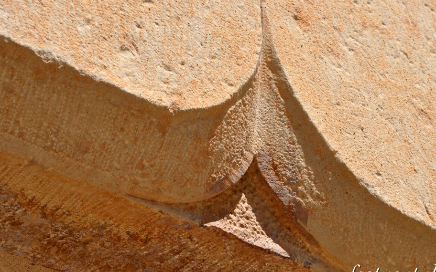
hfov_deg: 16.2
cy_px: 129
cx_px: 240
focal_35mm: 129
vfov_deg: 10.2
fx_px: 1528
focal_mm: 75
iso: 500
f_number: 11
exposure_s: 1/500
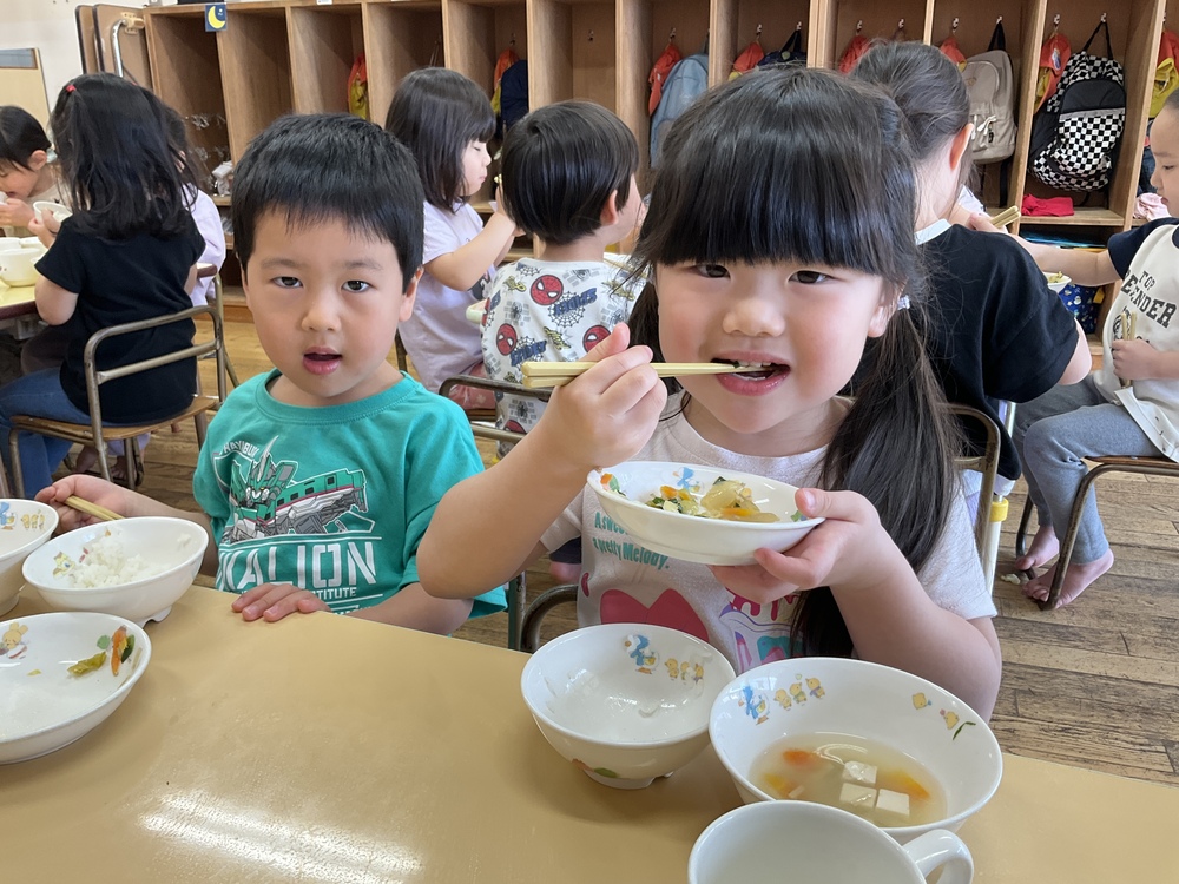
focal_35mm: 29
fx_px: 988
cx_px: 590
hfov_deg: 61.7
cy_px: 442
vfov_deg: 48.2
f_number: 1.8
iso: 40
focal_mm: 3
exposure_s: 1/60
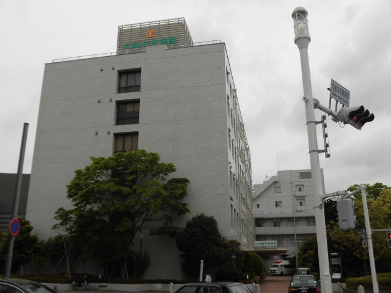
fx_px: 429
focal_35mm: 38
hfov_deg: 49.0
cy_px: 146
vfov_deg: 37.7
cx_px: 196
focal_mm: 6.77
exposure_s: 1/250
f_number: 9.3
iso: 100
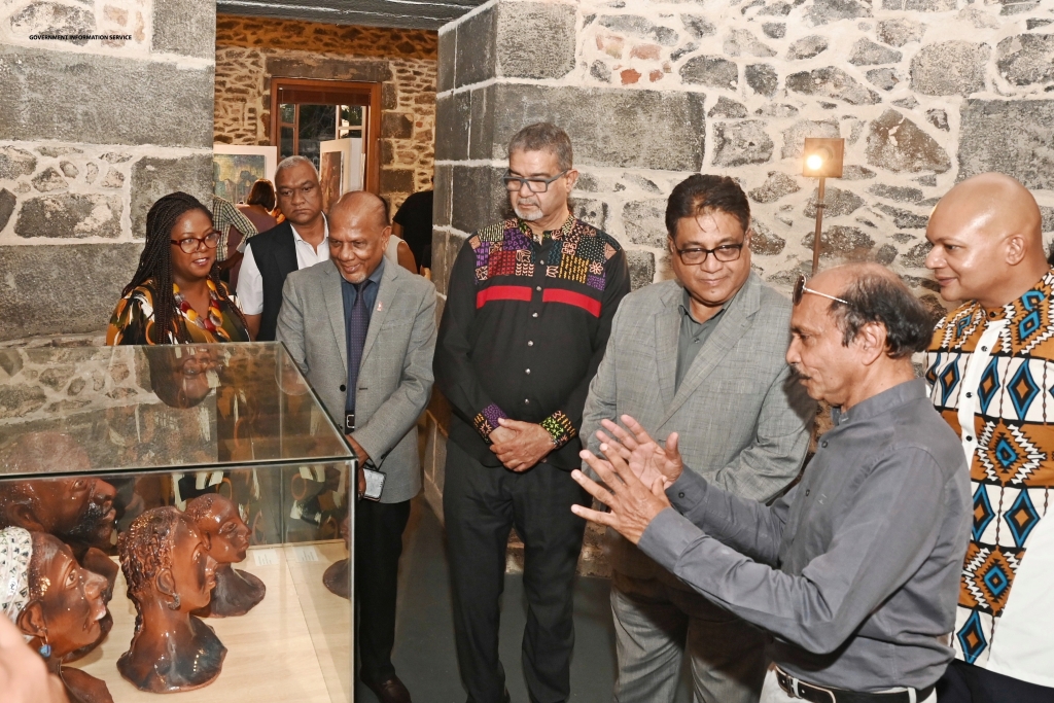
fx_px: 791
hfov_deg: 67.4
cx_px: 527
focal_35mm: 27
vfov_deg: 47.9
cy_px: 352
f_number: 6.3
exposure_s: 1/160
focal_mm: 18
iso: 1600
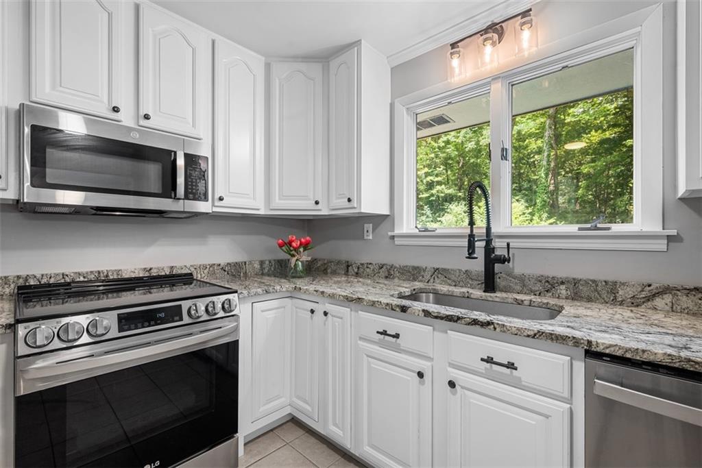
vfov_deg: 75.5
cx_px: 351
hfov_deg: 98.5
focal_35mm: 16
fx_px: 302
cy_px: 234
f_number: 8
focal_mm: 15.5
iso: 400
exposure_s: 1/5
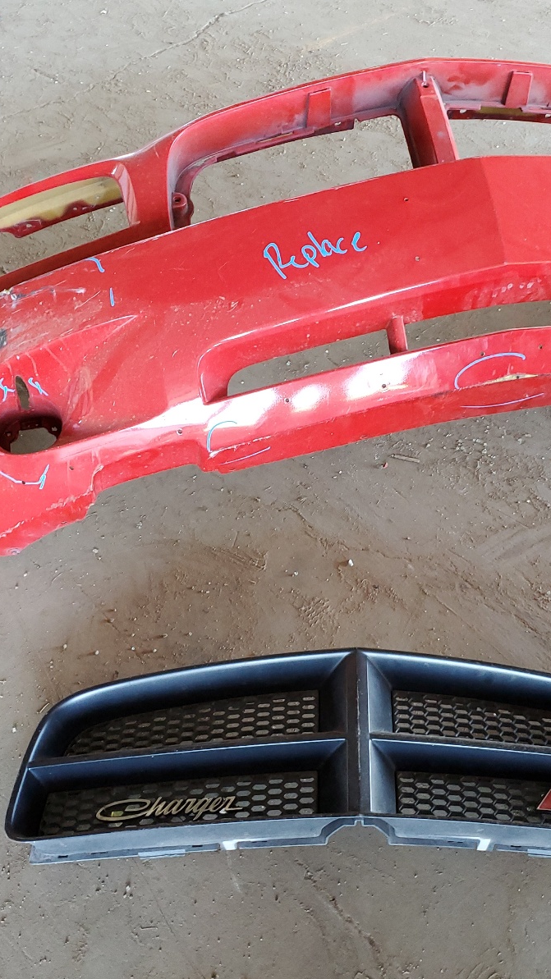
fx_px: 987
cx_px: 337
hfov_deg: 31.1
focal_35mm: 38
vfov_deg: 52.8
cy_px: 491
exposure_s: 1/60.2
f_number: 1.5
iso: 149
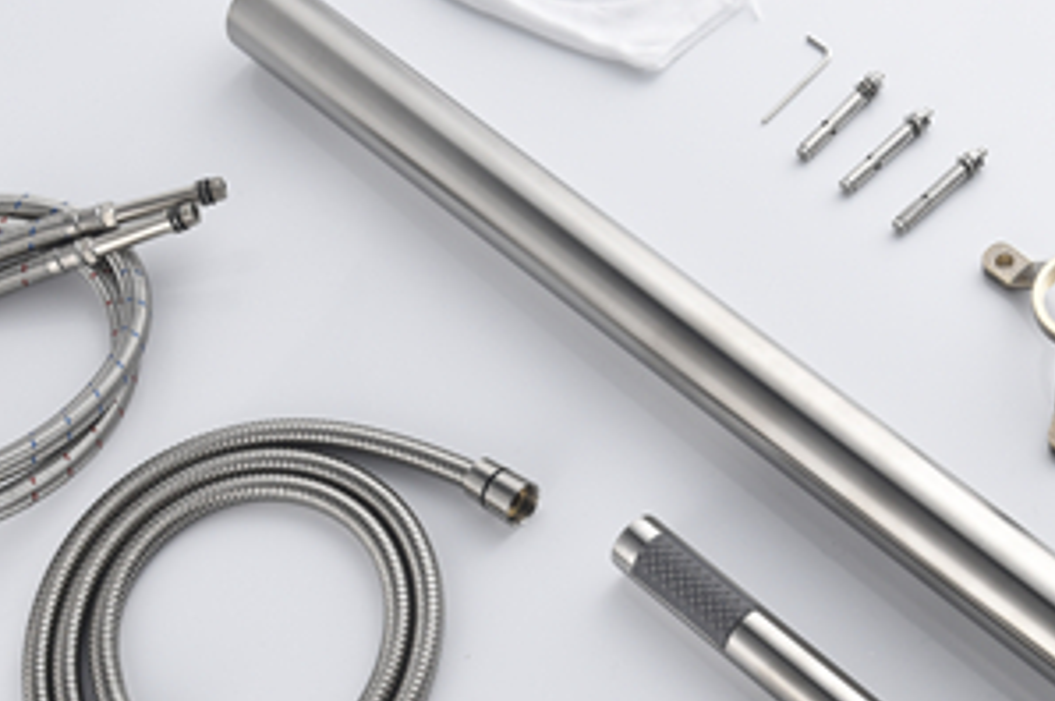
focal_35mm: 86
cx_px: 612
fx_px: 2517
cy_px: 597
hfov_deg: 23.6
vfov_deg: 15.7
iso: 100
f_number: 10
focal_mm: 32
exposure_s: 1/125
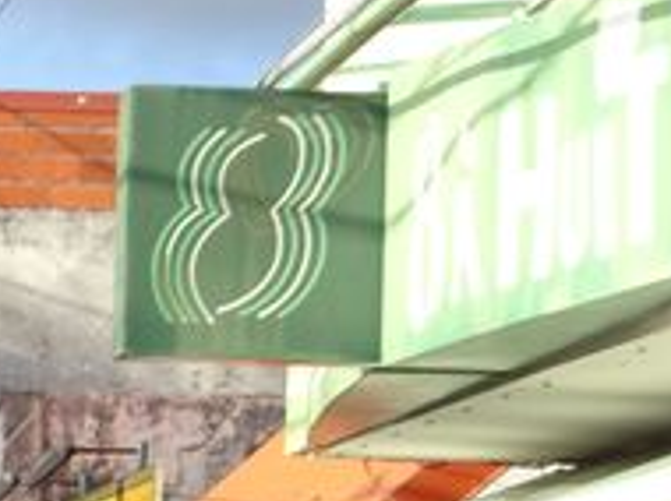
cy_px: 776
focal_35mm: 278
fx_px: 5382
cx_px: -735
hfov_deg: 6.9
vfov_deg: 5.3
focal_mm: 11.32
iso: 80
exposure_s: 1/200
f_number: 4.5
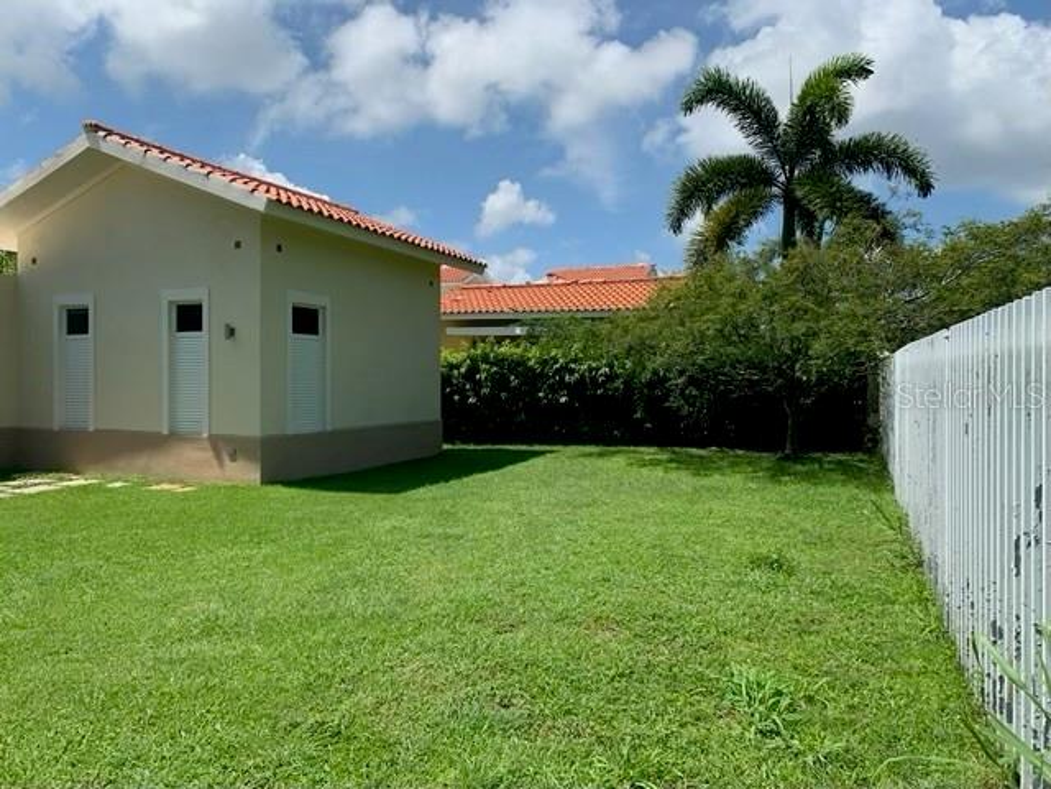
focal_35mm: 26
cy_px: 394
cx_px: 526
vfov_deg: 53.1
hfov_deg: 67.3
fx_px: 789
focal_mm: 4.25
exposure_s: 1/2257
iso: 25
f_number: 1.8
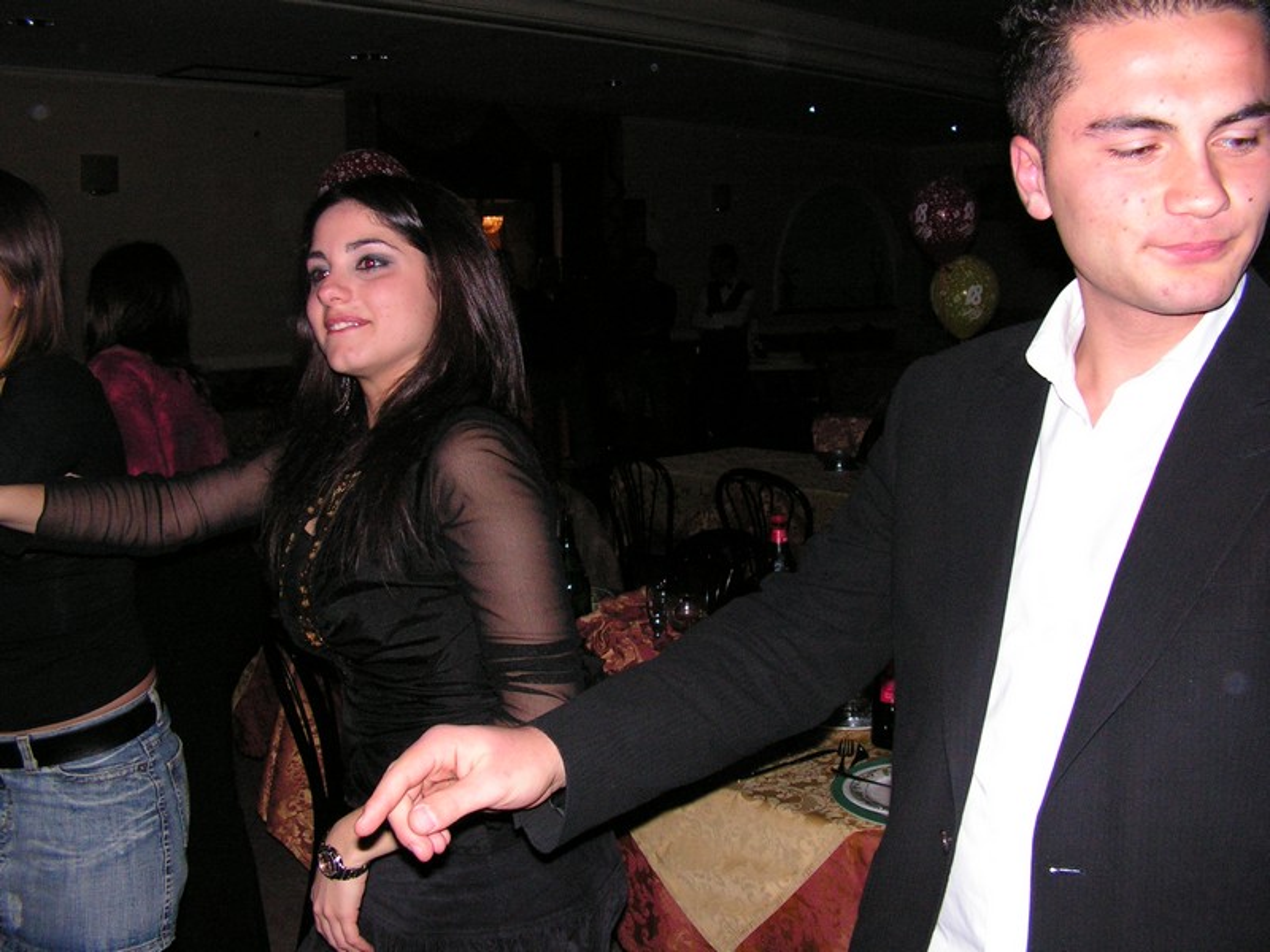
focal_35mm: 36
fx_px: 1321
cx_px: 635
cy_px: 476
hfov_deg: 51.4
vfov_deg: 39.7
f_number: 3.2
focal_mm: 6
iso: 200
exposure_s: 1/40
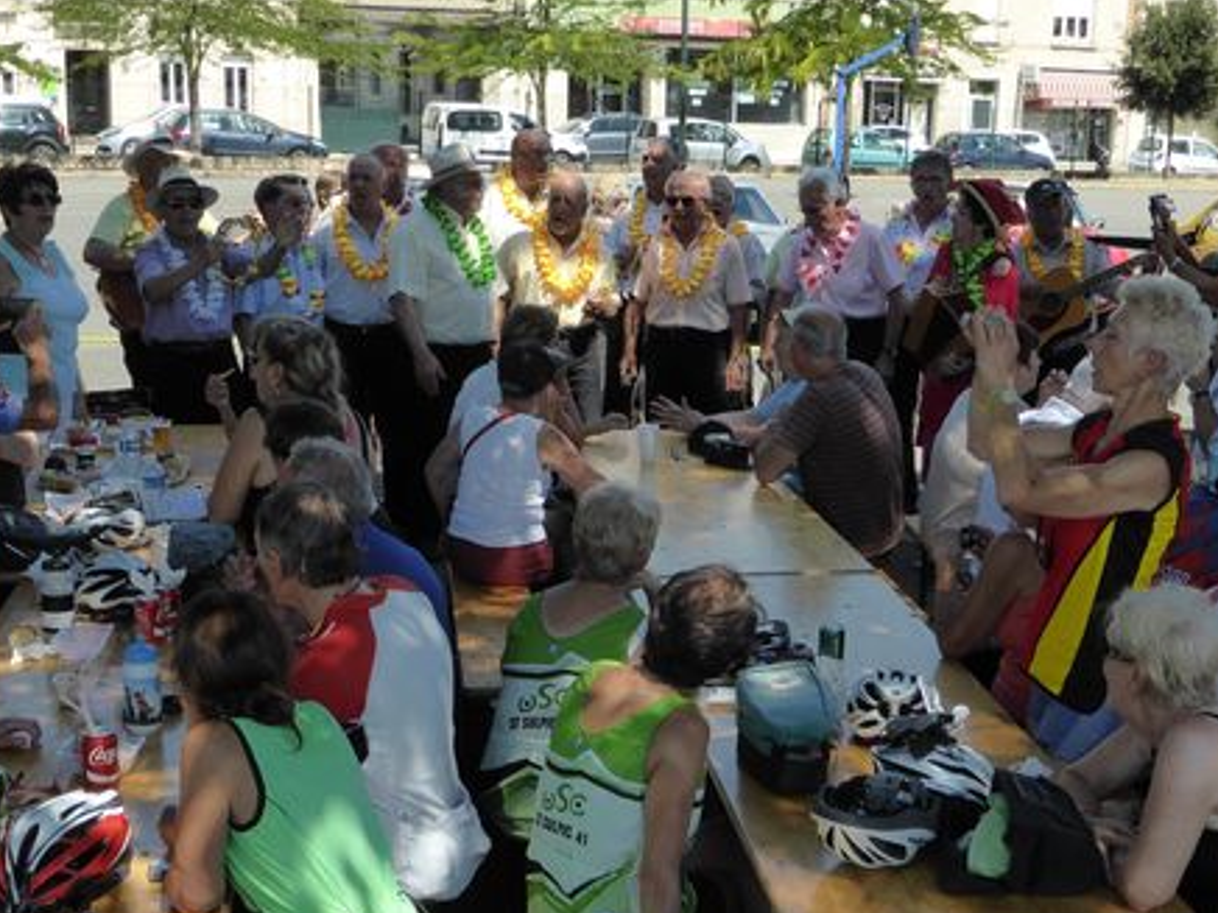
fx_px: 1935
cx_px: 715
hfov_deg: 34.8
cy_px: 595
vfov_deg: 26.4
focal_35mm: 55
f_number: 3.9
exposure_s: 1/800
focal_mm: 6.9
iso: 200
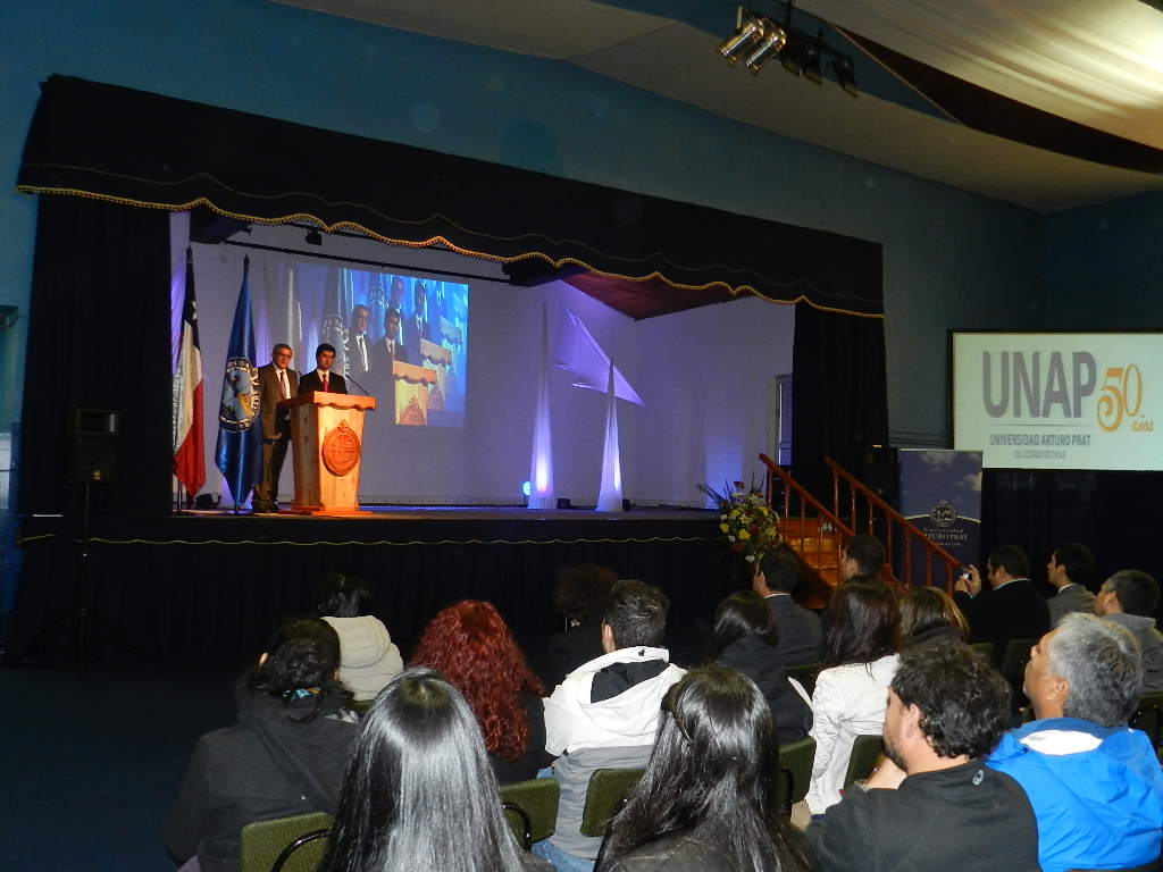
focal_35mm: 32
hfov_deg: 56.8
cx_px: 582
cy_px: 436
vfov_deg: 44.2
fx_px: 1075
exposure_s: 1/30
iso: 400
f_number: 3.7
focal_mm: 5.6
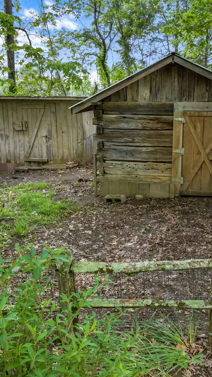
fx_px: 350
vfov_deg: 56.6
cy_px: 188
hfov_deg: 33.6
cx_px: 126
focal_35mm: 35
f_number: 2.8
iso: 160
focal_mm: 12.29
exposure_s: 1/60
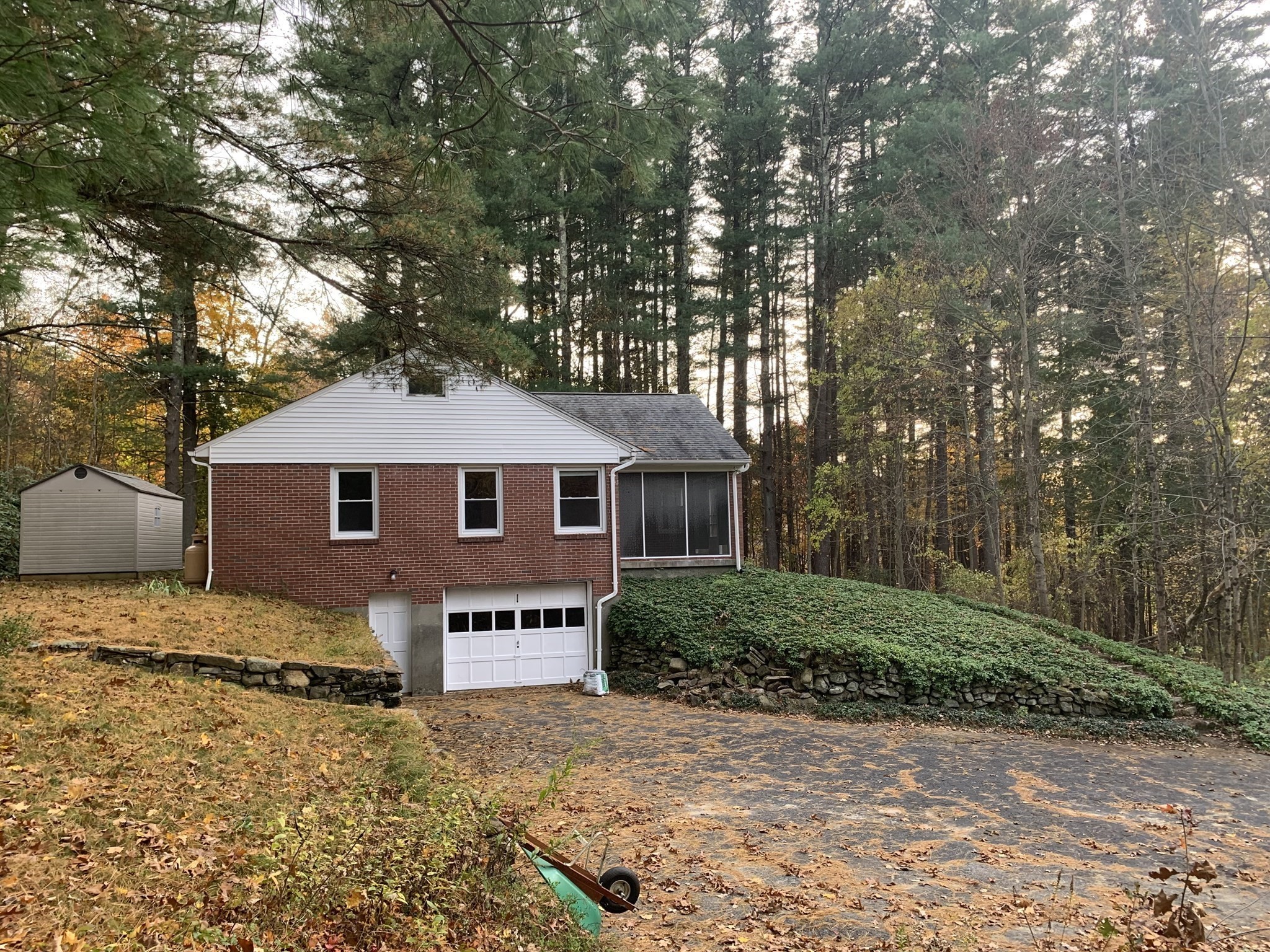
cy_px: 476
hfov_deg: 67.3
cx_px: 635
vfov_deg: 53.1
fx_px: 954
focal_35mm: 26
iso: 64
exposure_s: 1/121
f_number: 1.8
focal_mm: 4.25
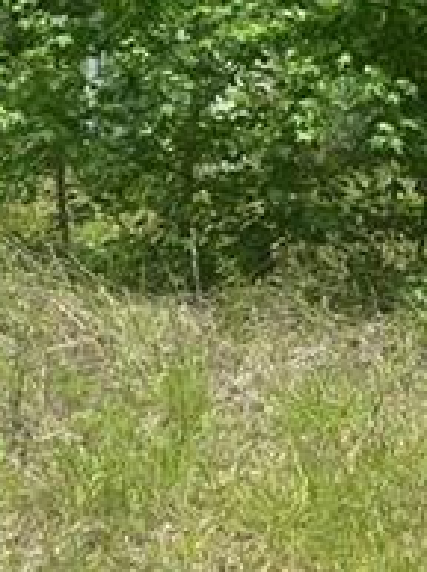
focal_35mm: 162
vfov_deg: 12.0
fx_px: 2673
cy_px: -107
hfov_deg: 9.0
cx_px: 581
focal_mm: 5.7
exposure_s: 1/1621
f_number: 1.5
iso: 50
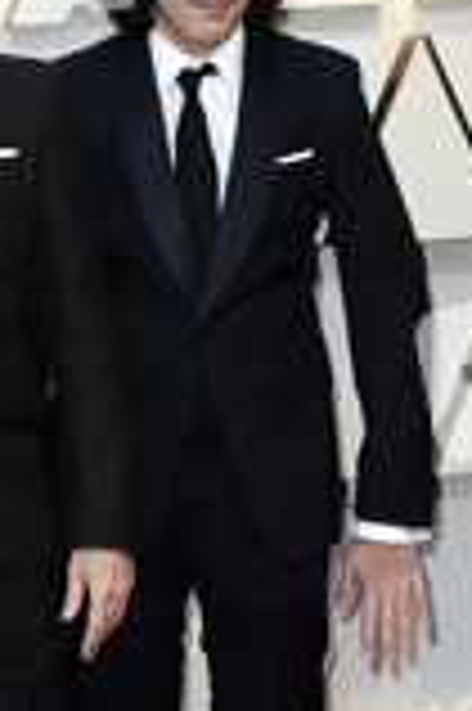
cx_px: -119
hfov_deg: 10.2
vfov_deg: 15.4
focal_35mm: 132
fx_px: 2602
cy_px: 580
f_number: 8
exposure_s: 1/250
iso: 800
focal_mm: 52
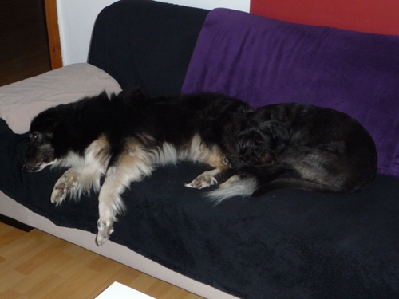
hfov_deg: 34.9
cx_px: 200
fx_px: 634
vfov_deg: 26.6
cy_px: 150
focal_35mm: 55
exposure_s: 1/30
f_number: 4.3
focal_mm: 9.3
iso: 400
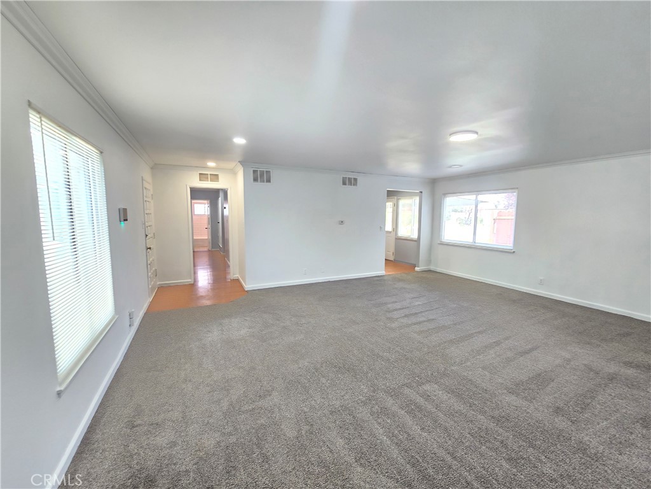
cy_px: 244
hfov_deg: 106.2
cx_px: 326
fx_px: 244
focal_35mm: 13
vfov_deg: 89.9
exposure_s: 1/60
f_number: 2.2
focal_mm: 2.2
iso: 250
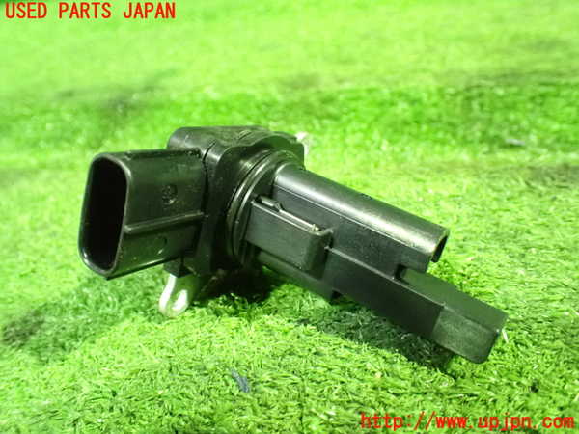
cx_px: 290
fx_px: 502
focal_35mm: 30
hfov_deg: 60.0
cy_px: 217
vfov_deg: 46.8
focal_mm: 5.4
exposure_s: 1/20
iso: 1600
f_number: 2.3
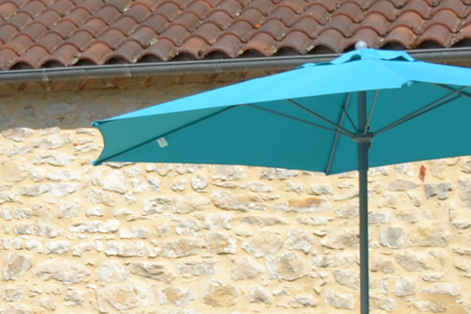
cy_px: 509
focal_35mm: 161
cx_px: -366
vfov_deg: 8.3
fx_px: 2105
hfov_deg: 11.8
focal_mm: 20
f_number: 9
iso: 100
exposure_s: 1/320
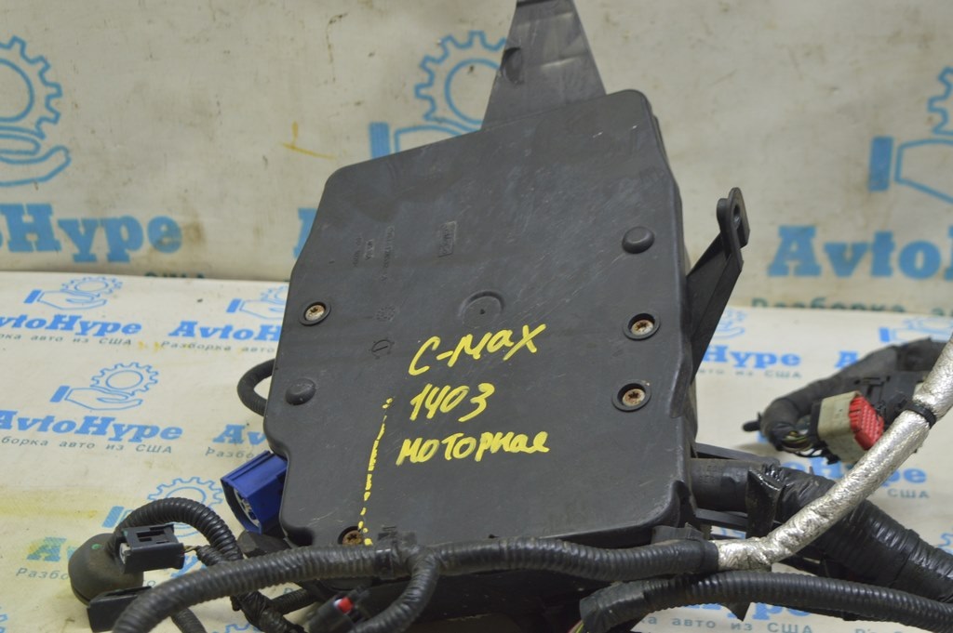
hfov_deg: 33.4
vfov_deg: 22.6
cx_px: 476
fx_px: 1587
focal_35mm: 60
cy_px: 316
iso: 400
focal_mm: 40
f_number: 5.6
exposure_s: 1/20
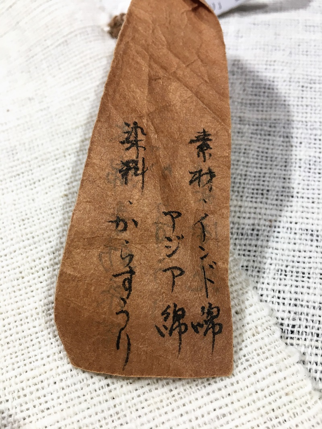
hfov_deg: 48.2
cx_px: 161
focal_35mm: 29
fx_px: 360
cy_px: 214
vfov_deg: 61.6
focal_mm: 4.15
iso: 32
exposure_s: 1/40
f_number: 2.2
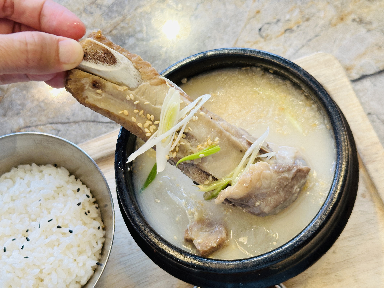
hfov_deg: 39.7
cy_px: 144
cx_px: 192
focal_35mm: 48
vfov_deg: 30.3
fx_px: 532
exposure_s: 1/60
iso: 160
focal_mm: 6.86
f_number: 1.78
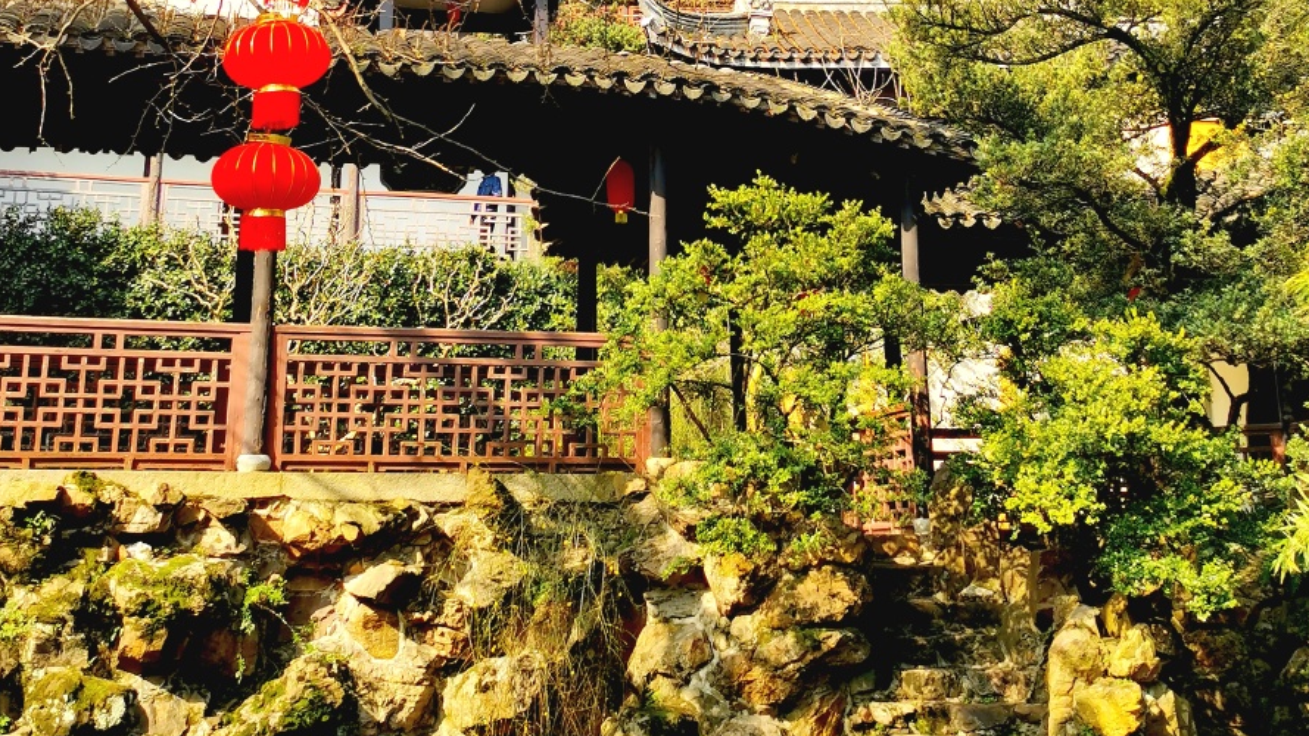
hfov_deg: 41.3
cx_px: 648
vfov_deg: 23.0
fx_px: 1735
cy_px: 3
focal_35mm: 50
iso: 50
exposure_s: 1/870
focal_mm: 4.66
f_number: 1.4
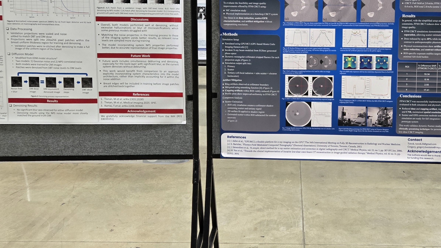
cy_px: 49
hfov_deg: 47.6
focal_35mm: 42
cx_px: 292
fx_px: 491
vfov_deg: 27.8
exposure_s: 1/120
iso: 500
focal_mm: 5.4
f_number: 1.8
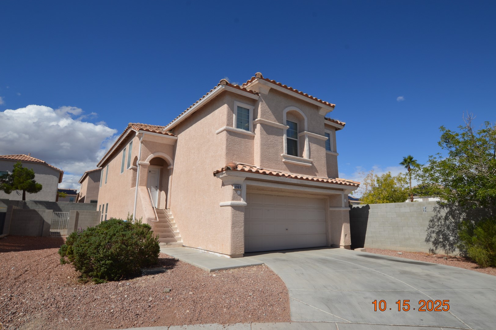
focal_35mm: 20
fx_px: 268
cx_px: 248
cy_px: 165
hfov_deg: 85.5
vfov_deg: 63.1
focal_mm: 13
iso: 100
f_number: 13
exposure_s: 1/200
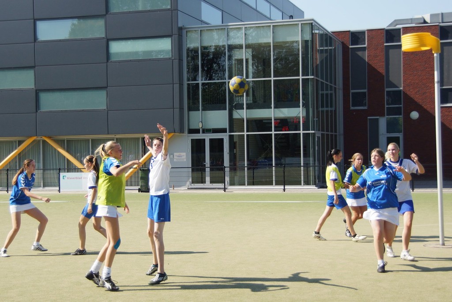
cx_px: 226
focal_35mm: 52
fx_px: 660
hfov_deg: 37.8
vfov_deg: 25.8
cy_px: 151
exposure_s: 1/1000
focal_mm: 35
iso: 200
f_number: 4.5
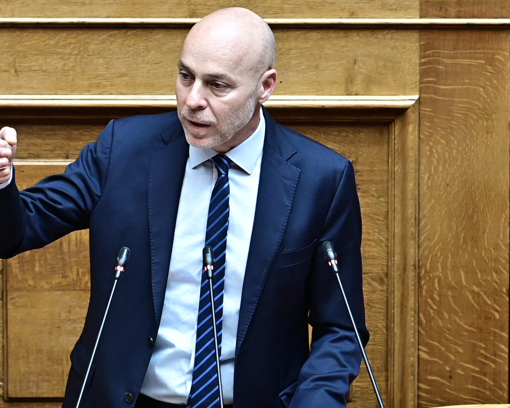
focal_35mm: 418
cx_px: 214
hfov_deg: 4.6
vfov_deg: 3.7
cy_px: 219
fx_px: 6311
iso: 1600
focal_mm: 200
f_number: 2.8
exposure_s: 1/800
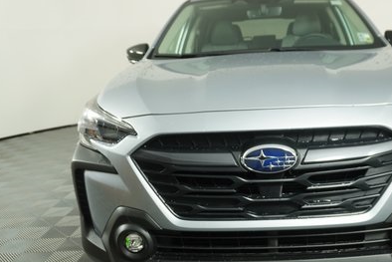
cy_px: 180
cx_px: 248
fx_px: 425
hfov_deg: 49.0
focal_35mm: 39
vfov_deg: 33.9
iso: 320
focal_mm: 16
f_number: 4
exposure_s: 1/160
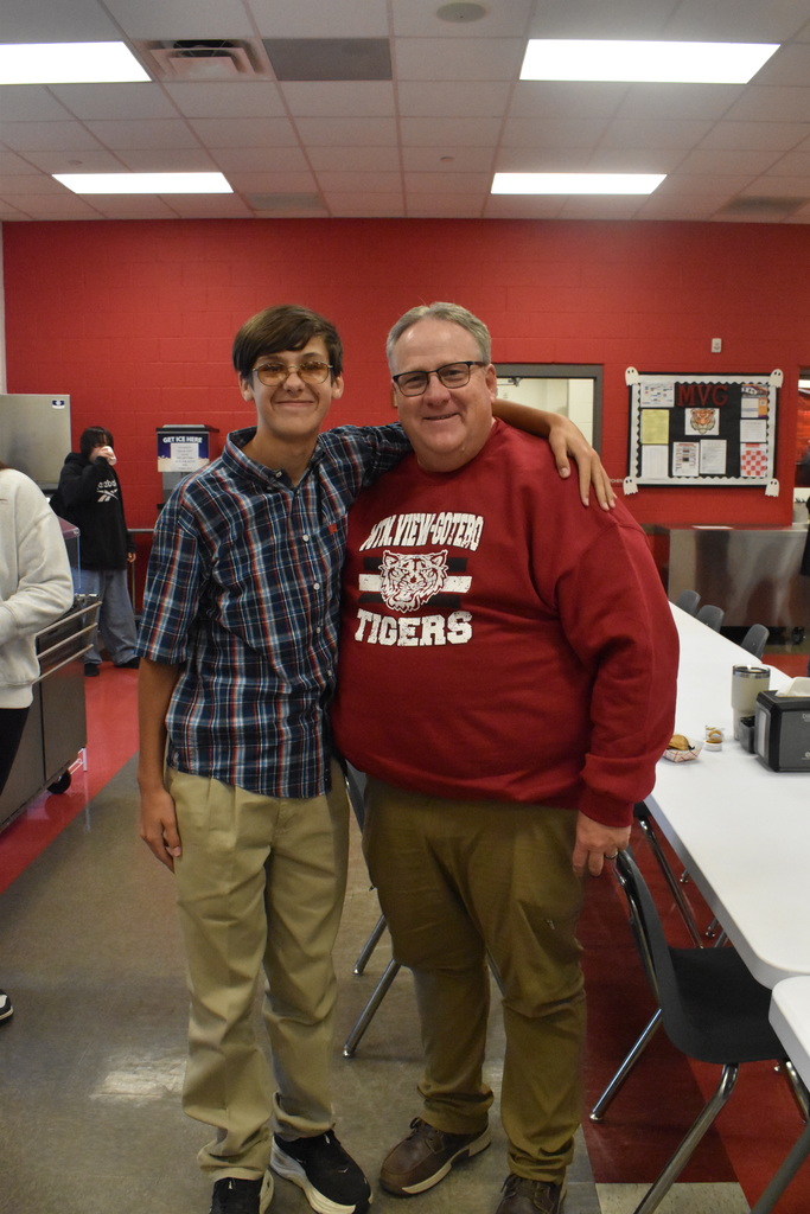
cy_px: 607
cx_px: 405
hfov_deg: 41.7
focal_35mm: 32
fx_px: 1063
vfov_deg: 59.5
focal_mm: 21
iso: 6400
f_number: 8
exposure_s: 1/200
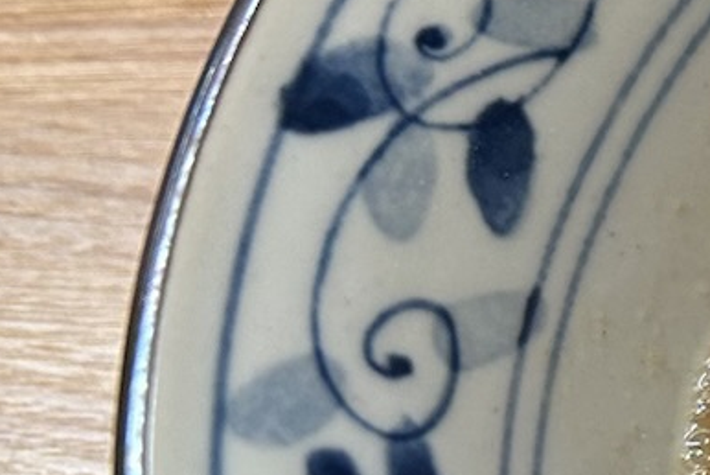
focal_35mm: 140
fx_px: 2763
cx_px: 1801
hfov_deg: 11.6
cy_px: 543
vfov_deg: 9.7
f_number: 1.5
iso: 80
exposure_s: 1/100
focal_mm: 5.7
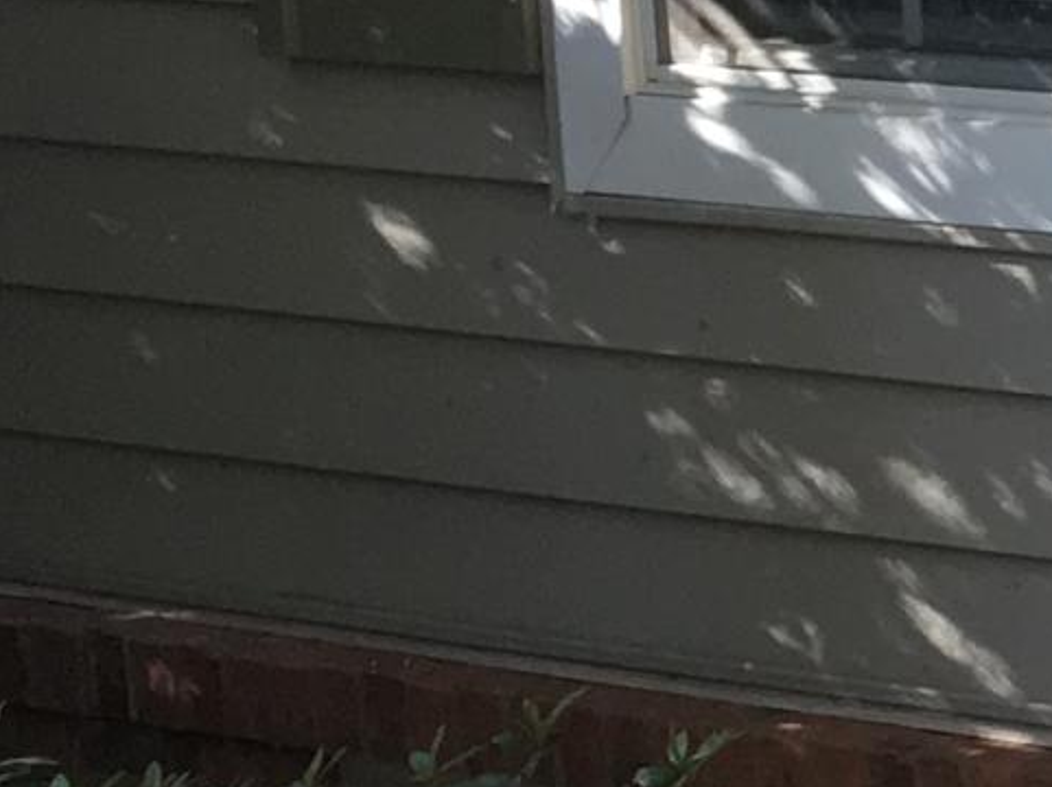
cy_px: 37
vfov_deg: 8.2
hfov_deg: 9.3
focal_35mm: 181
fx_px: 5497
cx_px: 2856
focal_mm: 4.15
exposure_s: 1/120
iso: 40
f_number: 2.2
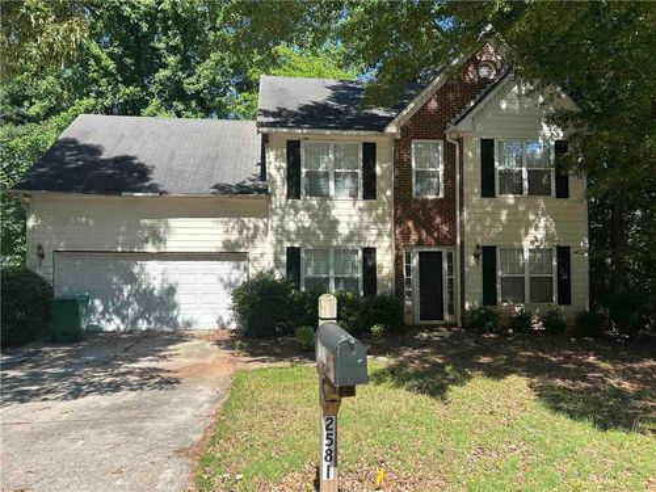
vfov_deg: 53.1
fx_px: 493
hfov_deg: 67.3
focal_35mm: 26
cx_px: 328
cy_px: 246
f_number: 1.5
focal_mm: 5.7
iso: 50
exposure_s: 1/1575
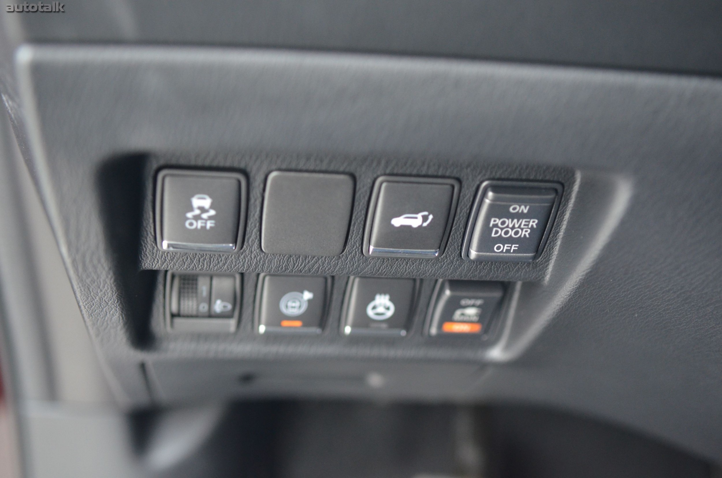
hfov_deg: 39.0
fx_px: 1021
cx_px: 361
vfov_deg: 26.4
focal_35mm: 51
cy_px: 239
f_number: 2.8
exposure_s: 1/60
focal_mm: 34
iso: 1600
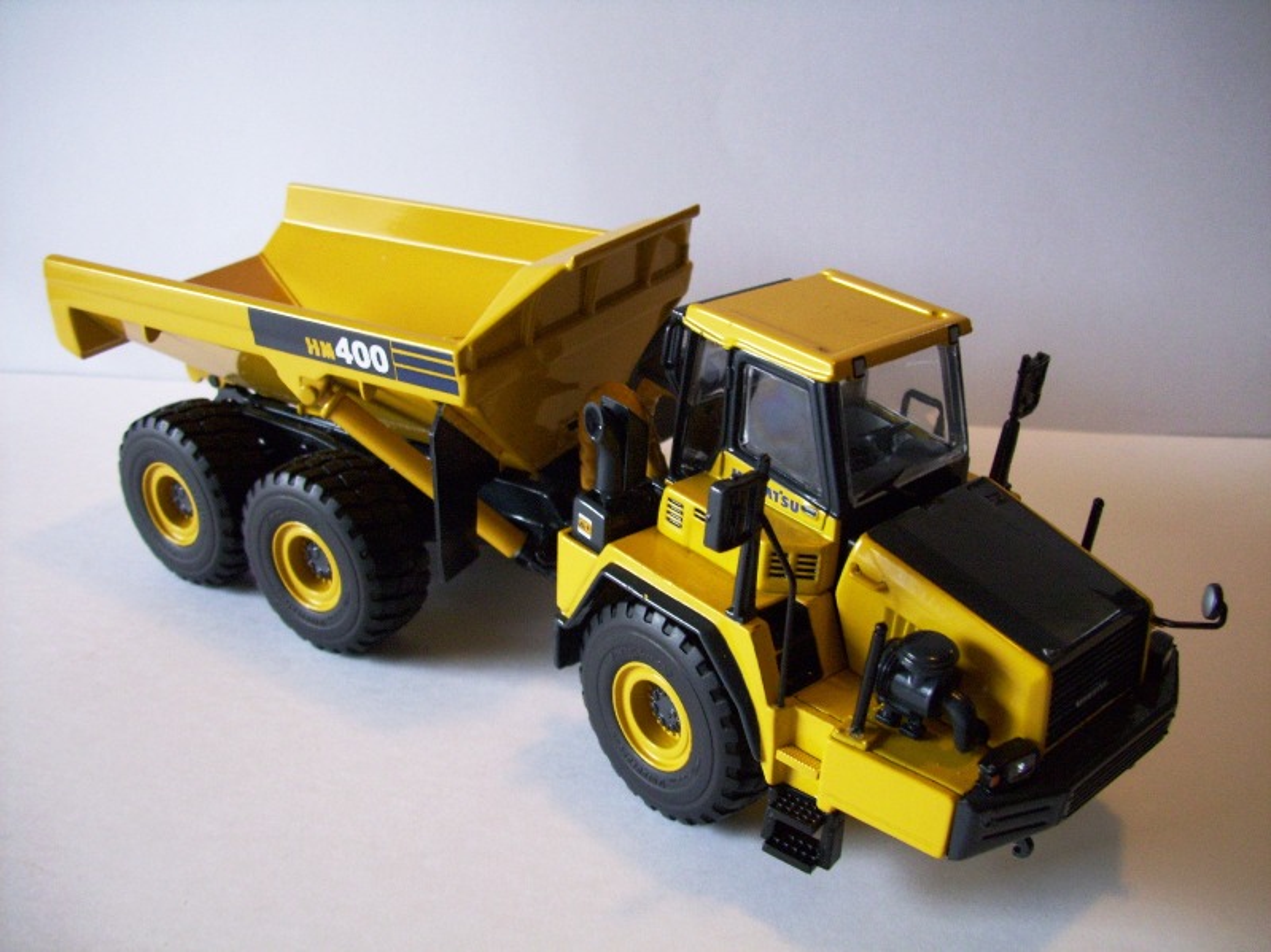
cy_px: 476
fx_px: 1248
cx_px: 636
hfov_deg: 54.0
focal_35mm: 34
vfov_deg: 41.8
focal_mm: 5.7
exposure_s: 1/25
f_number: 2.9
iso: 160
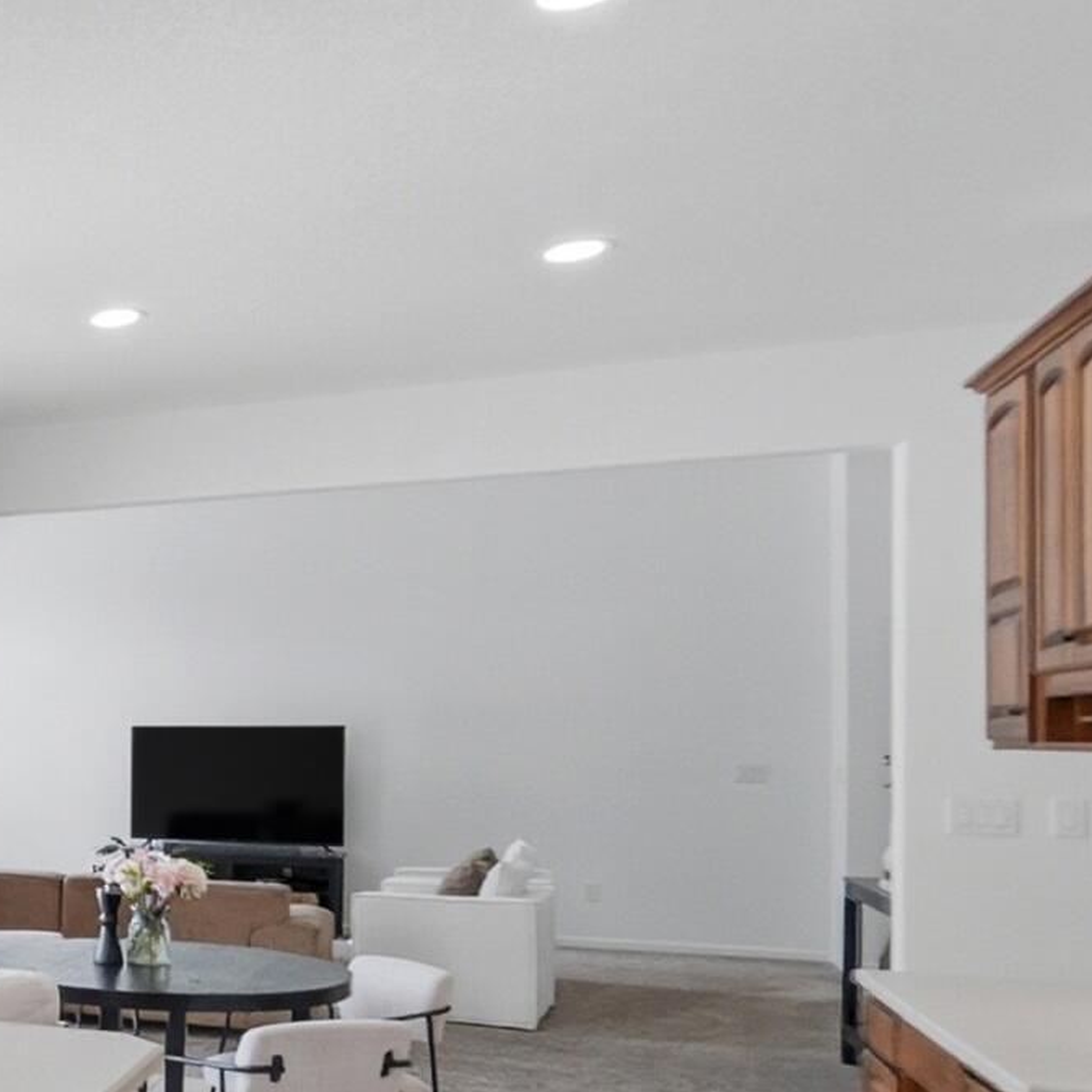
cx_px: -426
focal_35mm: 38
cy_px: 696
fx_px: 1356
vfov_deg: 43.4
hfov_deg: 30.8
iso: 125
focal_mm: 10
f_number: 5.6
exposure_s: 1/350
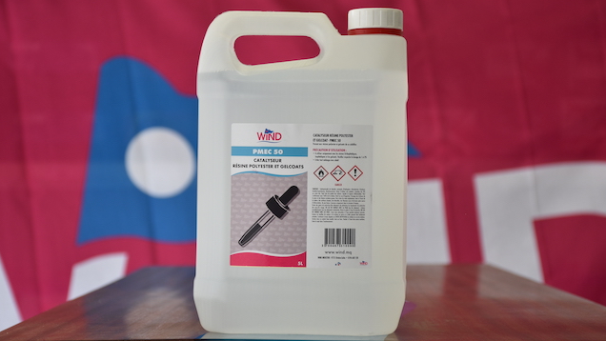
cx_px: 304
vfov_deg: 12.4
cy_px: 166
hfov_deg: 21.8
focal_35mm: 98
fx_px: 1575
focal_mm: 62
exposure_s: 1/125
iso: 250
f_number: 5.6
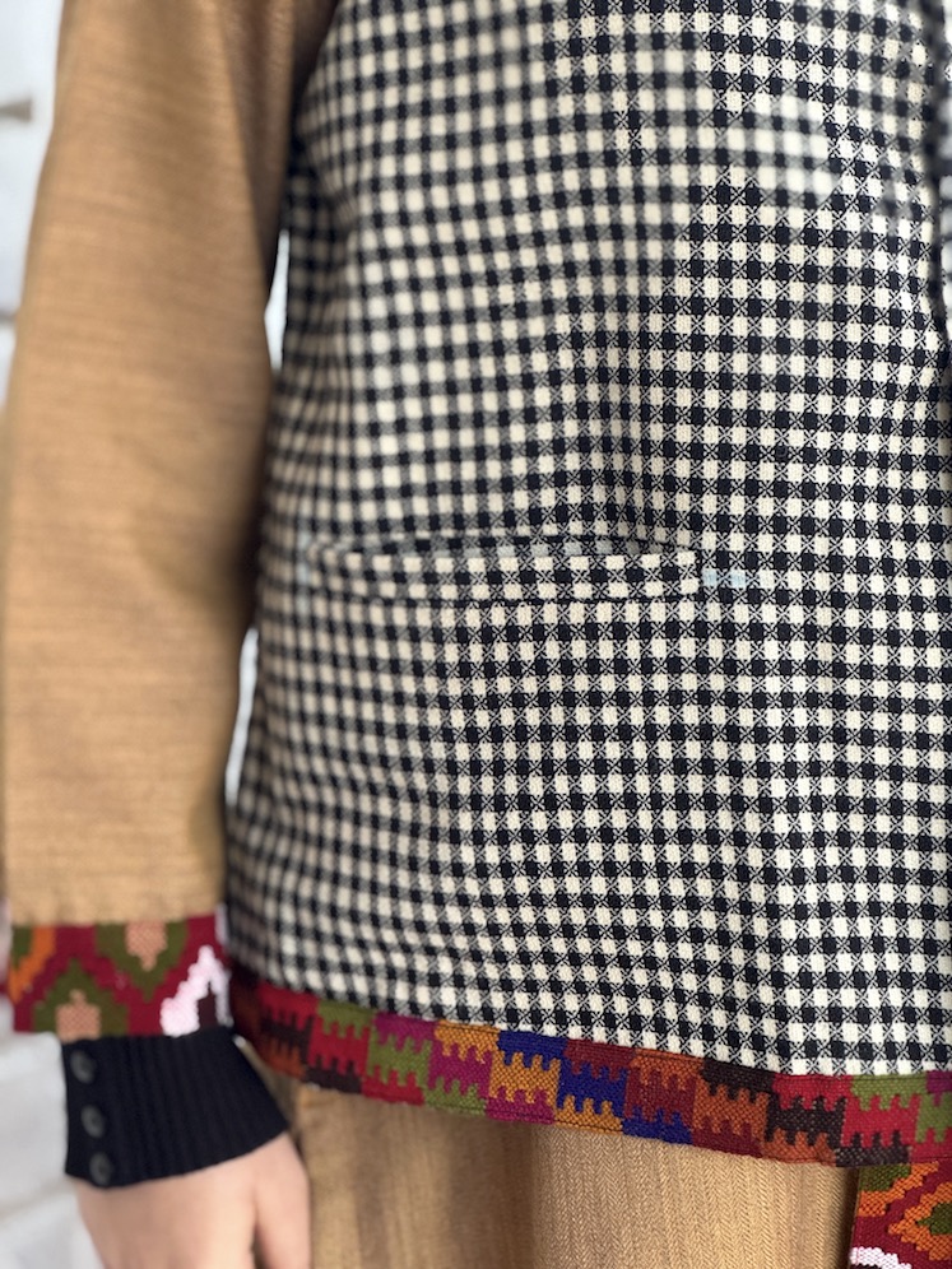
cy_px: 634
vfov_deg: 25.3
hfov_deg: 19.1
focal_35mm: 77
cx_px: 476
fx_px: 2824
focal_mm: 9
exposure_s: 1/81
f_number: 2.8
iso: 200
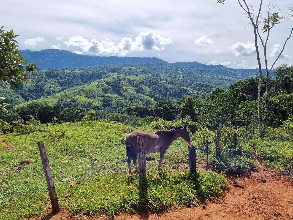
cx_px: 146
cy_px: 110
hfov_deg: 67.3
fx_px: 220
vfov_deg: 53.1
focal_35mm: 26
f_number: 1.8
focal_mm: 5.4
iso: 50
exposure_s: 1/4056
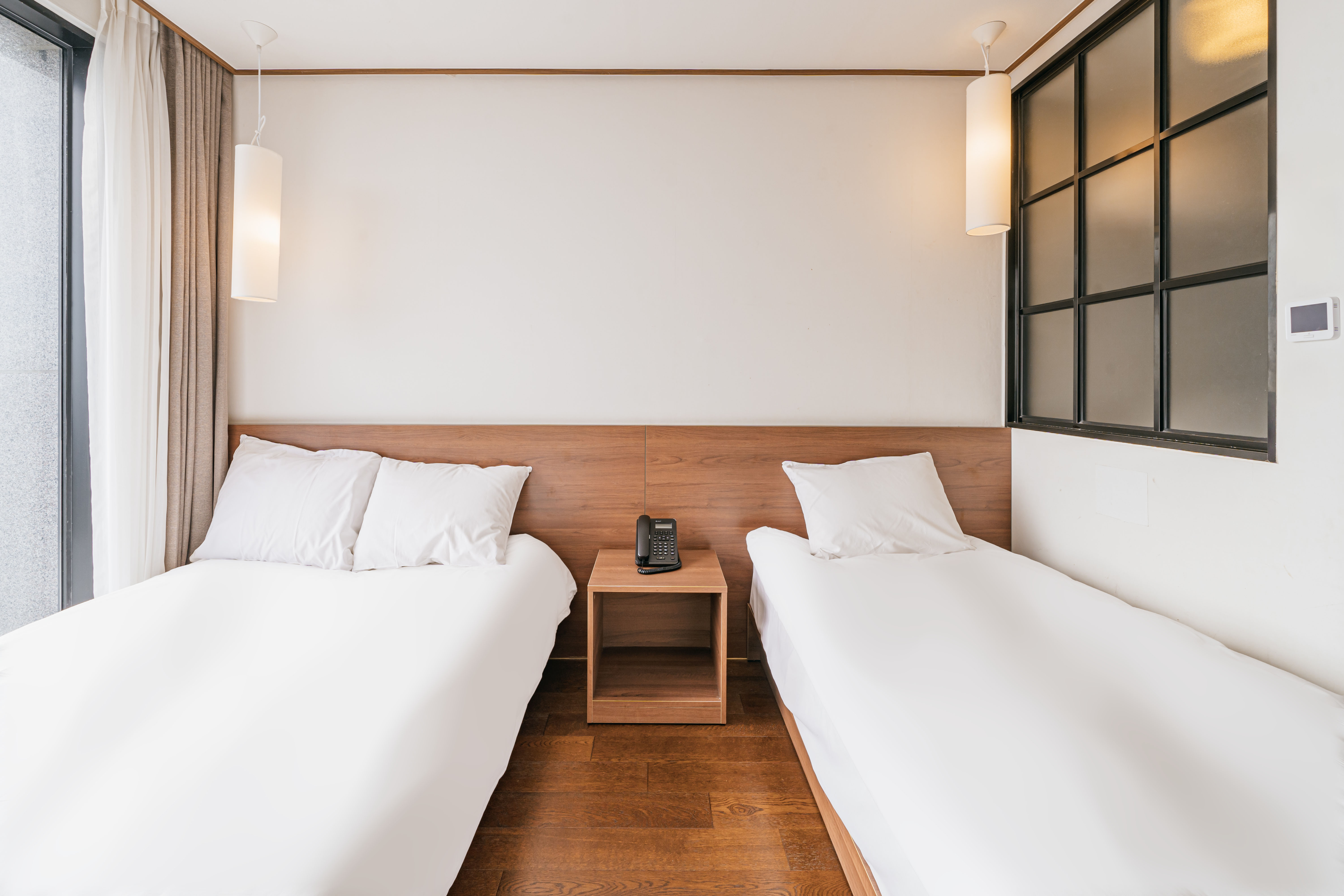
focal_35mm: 13
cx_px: 672
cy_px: 448
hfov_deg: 108.3
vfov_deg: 85.4
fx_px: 485
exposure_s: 1/10
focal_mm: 13
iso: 100
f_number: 10
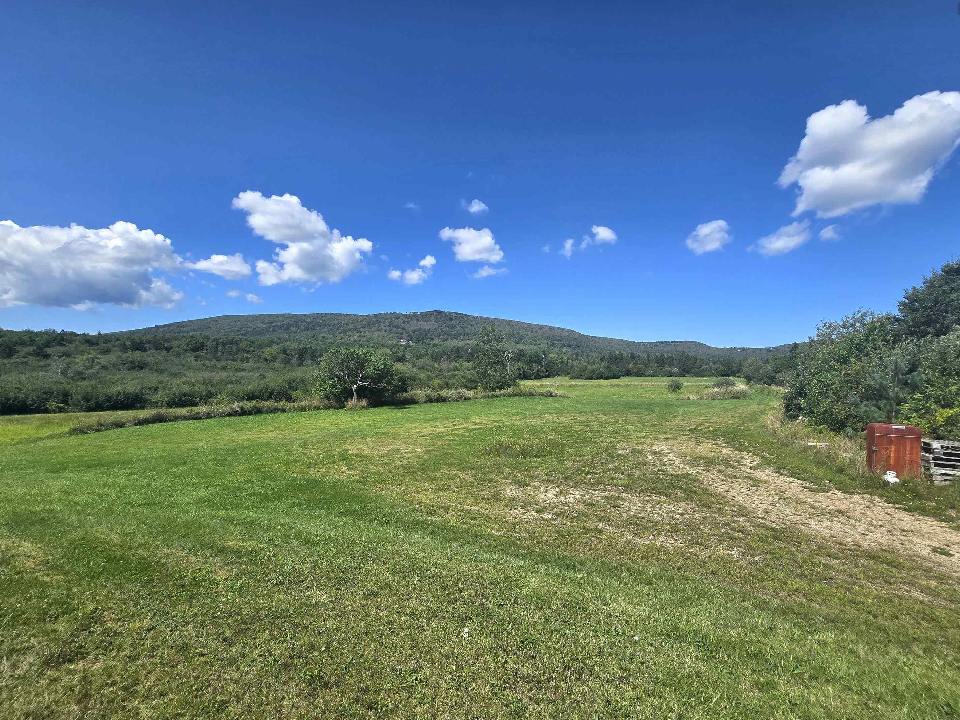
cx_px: 498
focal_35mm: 14
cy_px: 378
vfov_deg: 85.6
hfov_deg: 102.0
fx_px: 388
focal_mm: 2.2
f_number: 2.2
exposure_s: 1/3333
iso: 50
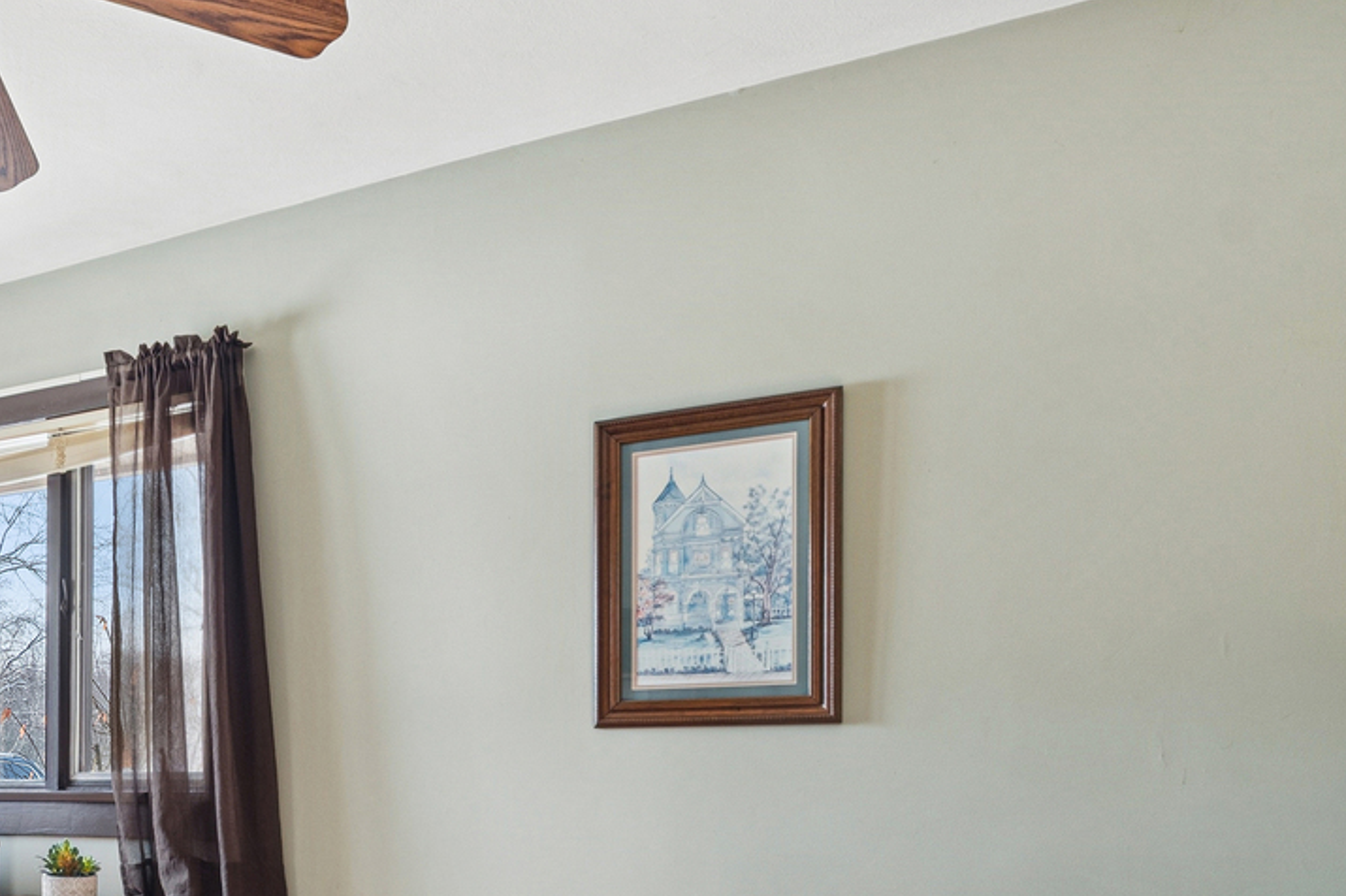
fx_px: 1271
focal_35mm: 34
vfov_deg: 36.9
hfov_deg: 49.3
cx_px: 115
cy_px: 768
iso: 250
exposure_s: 1/50
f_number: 8
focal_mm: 10
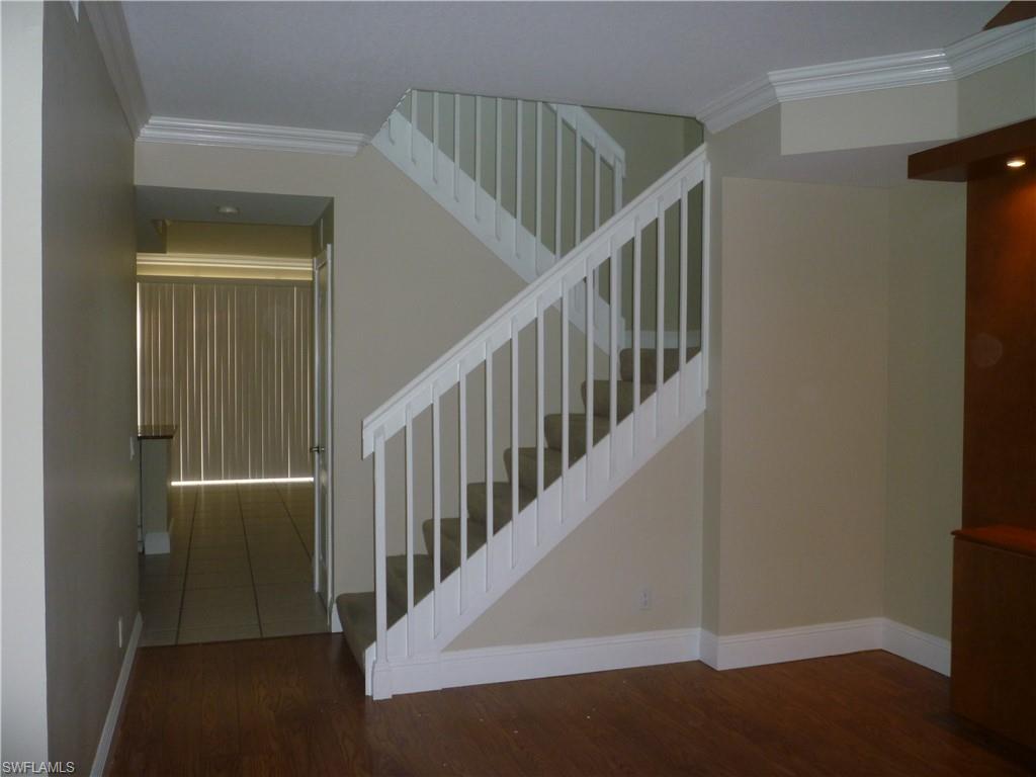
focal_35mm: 29
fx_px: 868
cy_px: 388
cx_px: 518
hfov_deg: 61.7
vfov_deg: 48.2
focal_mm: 5.2
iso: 200
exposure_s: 1/30
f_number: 3.3
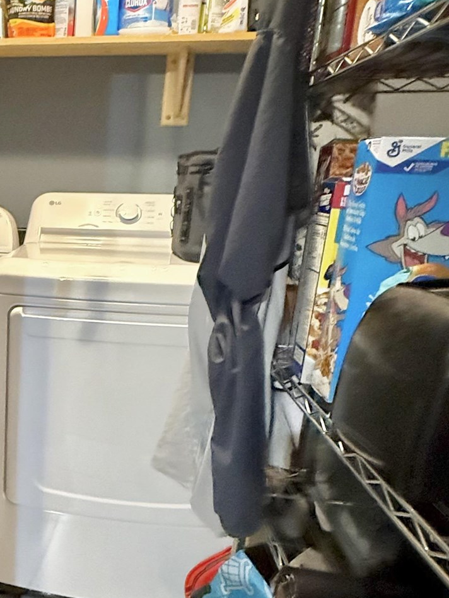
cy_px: 325
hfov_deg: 37.0
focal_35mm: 34
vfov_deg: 53.9
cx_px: -10
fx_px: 588
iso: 1250
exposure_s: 1/60
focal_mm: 2.22
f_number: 2.2
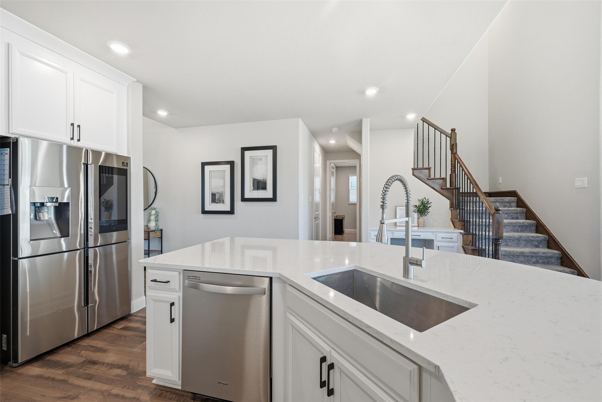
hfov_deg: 104.3
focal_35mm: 14
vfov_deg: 81.2
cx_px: 301
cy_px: 201
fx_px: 234
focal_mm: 14
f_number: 9
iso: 400
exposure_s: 1/250
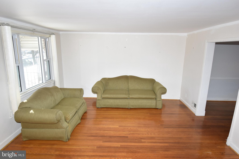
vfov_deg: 59.5
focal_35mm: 21
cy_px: 80
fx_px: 139
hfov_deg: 81.2
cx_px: 120
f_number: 5
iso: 640
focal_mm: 14
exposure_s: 1/250
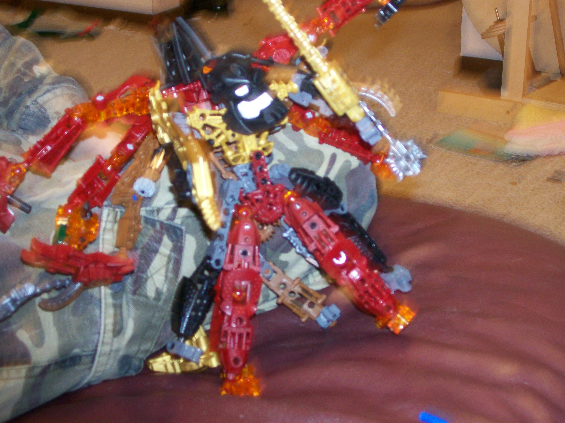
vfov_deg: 21.0
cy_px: 212
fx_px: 1143
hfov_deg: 27.8
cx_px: 282
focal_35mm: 70
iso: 140
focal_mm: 11.6
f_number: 3.8
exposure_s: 1/2
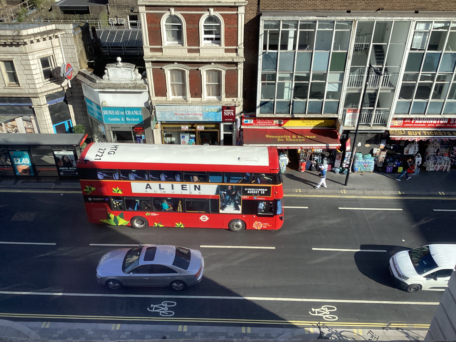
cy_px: 171
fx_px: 408
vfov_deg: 45.4
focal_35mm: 31
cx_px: 228
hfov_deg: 58.4
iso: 25
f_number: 2.4
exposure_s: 1/776
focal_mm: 3.3
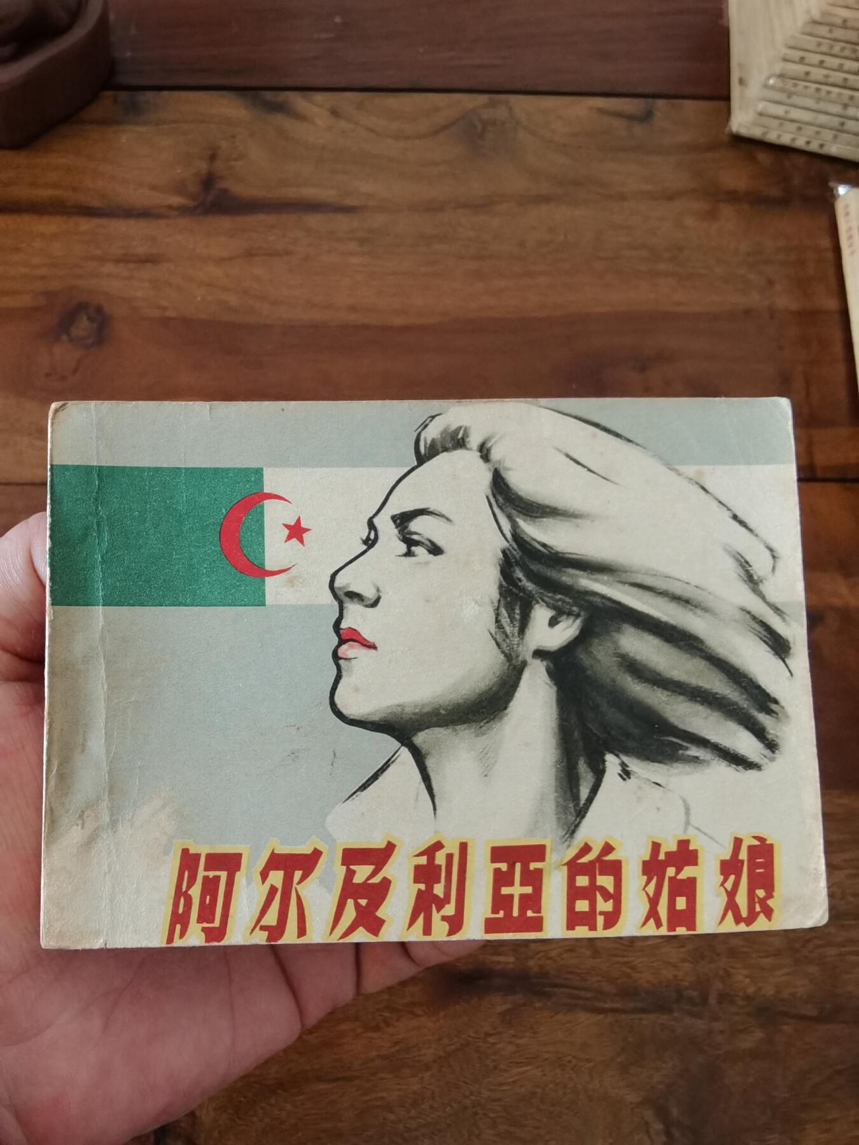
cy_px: 572
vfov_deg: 65.3
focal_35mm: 27
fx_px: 893
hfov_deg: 51.4
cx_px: 430
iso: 160
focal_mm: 2.26
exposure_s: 1/60
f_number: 2.2
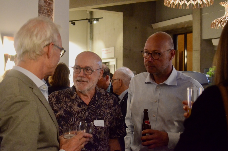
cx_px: 114
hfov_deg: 39.0
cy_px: 76
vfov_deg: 26.4
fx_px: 322
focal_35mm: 51
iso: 6400
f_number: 5
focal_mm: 34
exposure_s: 1/100
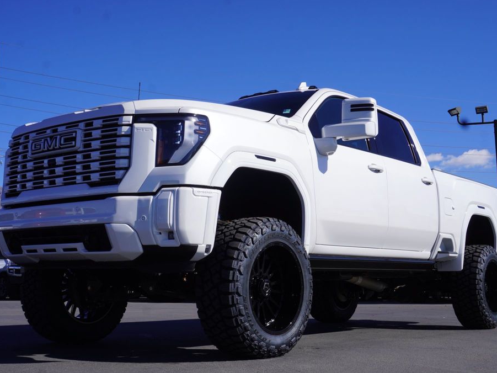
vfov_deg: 30.5
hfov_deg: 40.0
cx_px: 245
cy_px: 185
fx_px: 683
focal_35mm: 48
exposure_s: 1/250
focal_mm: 29
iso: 100
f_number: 11
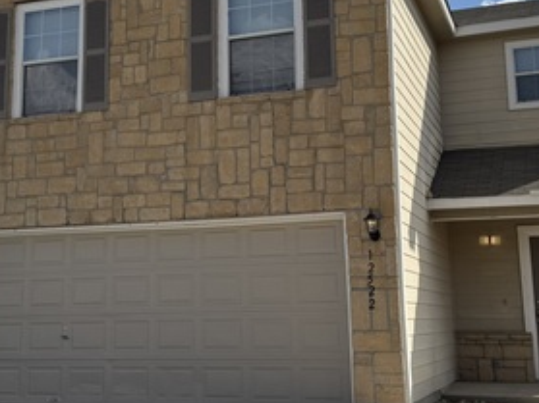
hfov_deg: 34.9
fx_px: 856
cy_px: 137
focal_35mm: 55
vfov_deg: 26.4
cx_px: 228
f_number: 1.78
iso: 80
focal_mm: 6.76
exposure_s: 1/6410
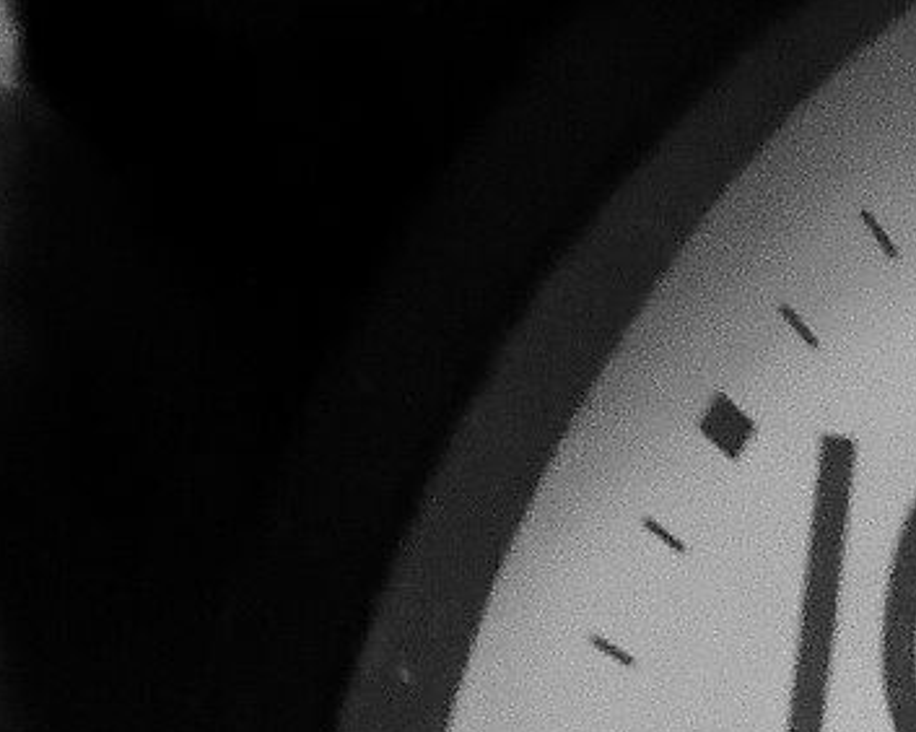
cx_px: 8
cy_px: 1160
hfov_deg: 4.0
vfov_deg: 3.2
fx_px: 12979
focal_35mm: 479
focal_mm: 50
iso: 6400
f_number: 4.5
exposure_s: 1/25
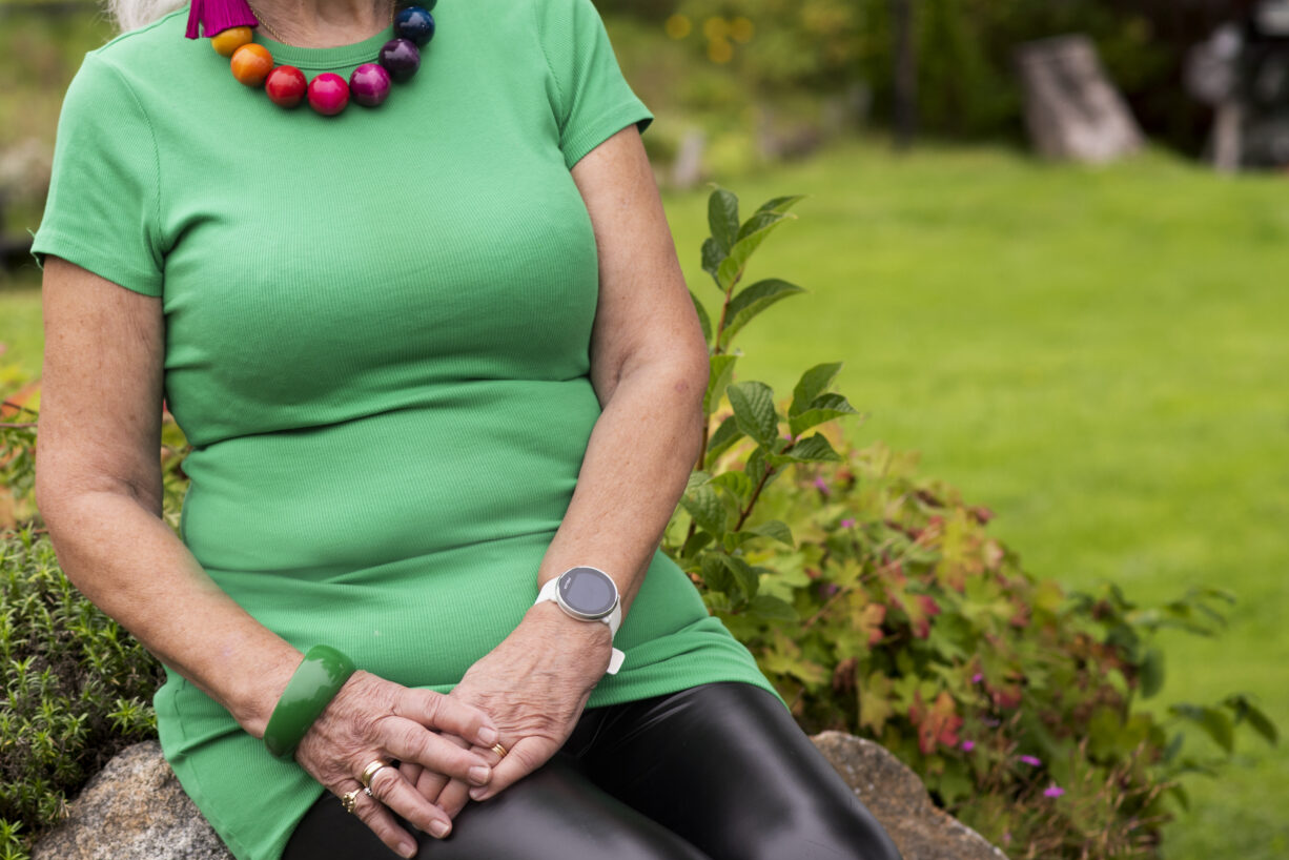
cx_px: 252
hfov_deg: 14.4
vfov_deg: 9.7
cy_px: 256
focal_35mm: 142
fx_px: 5085
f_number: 4.5
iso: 250
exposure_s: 1/250
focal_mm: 85
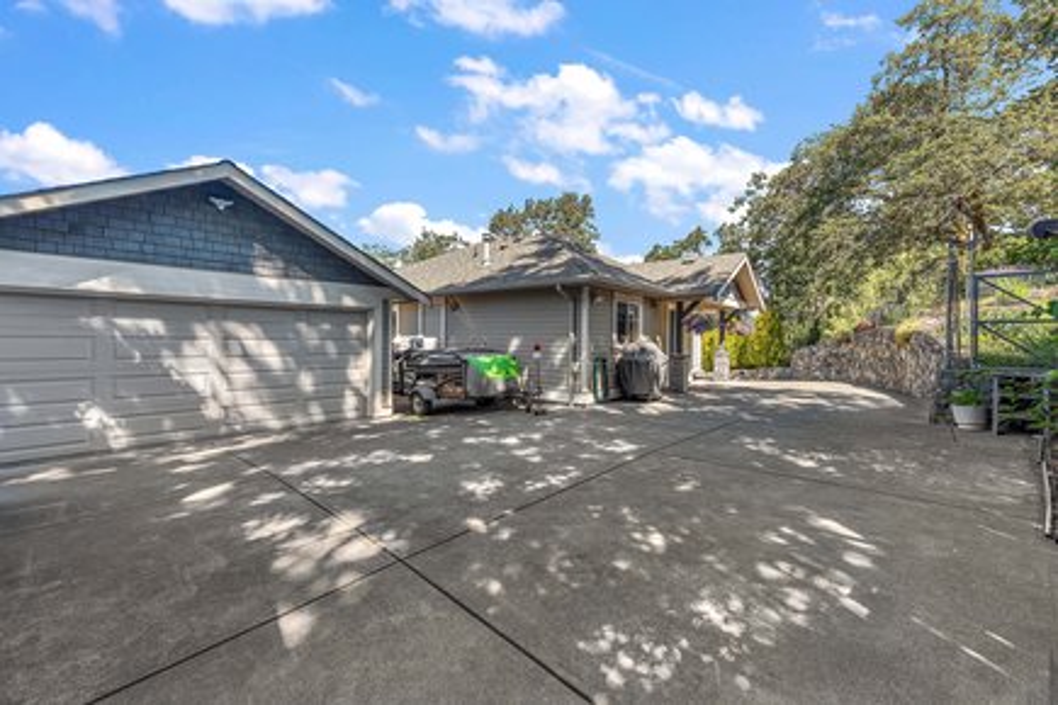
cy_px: 352
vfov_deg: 81.2
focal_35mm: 14
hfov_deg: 104.3
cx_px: 529
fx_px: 411
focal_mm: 14
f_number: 9
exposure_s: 1/20
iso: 250
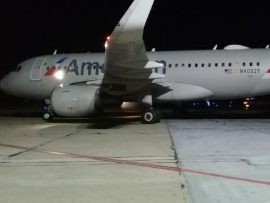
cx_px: 199
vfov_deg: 30.1
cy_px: 72
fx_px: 374
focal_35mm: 48
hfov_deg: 38.7
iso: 640
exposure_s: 1/30
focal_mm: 3.3
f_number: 2.2
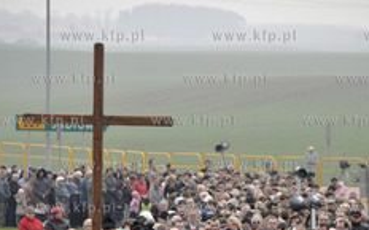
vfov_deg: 3.8
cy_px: 292
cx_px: 204
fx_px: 3439
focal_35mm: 342
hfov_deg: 6.1
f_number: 5.6
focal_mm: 130
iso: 400
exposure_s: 1/1250
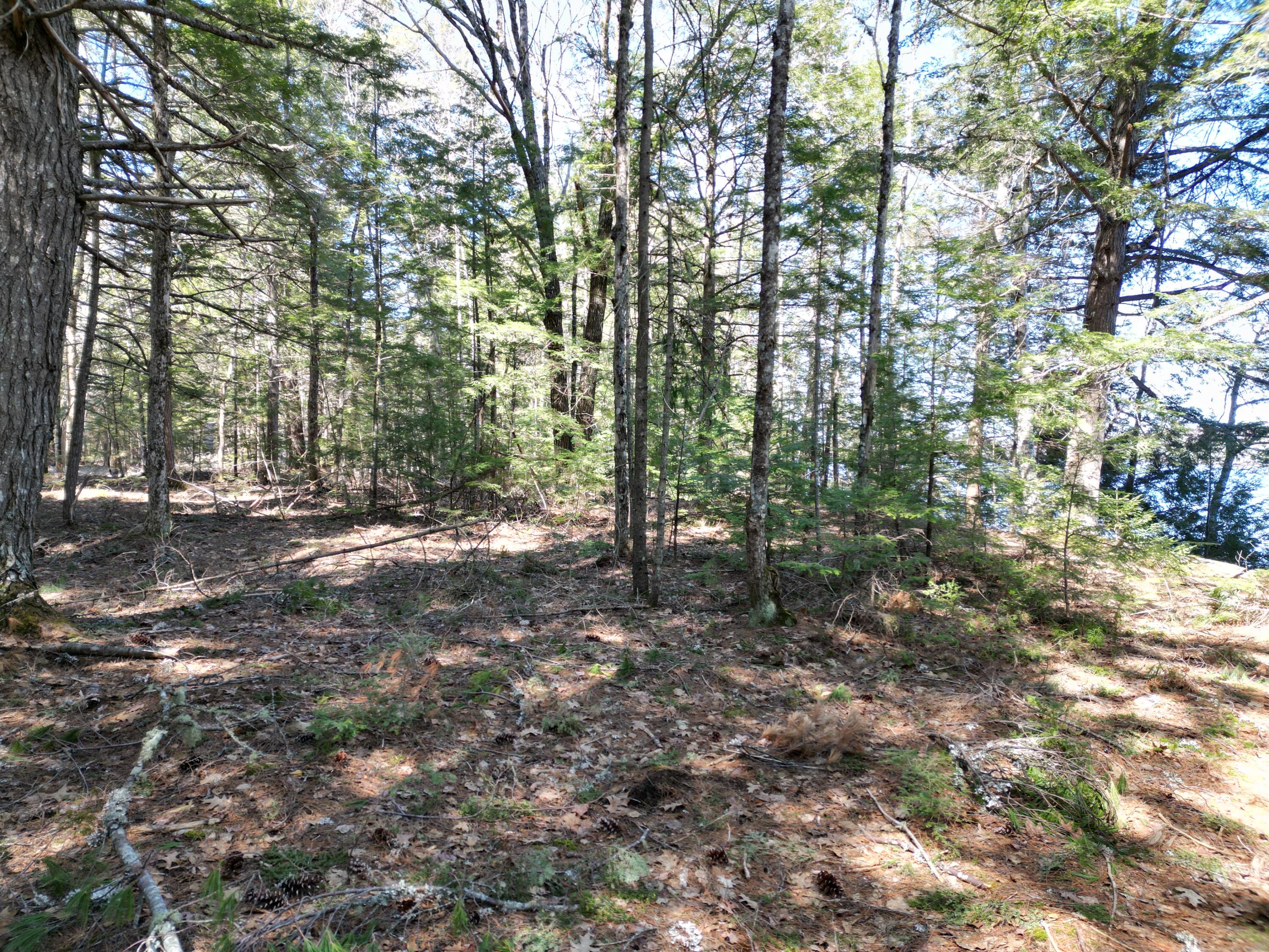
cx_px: 634
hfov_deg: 71.6
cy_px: 476
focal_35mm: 24
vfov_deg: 56.8
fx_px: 880
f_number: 1.7
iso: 120
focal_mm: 6.72
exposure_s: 1/200
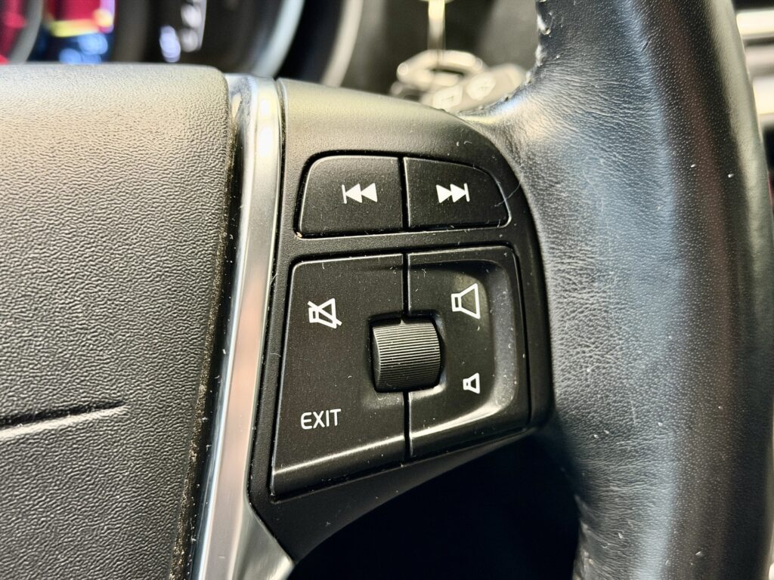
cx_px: 387
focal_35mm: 48
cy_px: 290
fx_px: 1073
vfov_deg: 30.3
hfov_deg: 39.7
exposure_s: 1/25
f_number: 1.78
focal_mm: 6.76
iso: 400
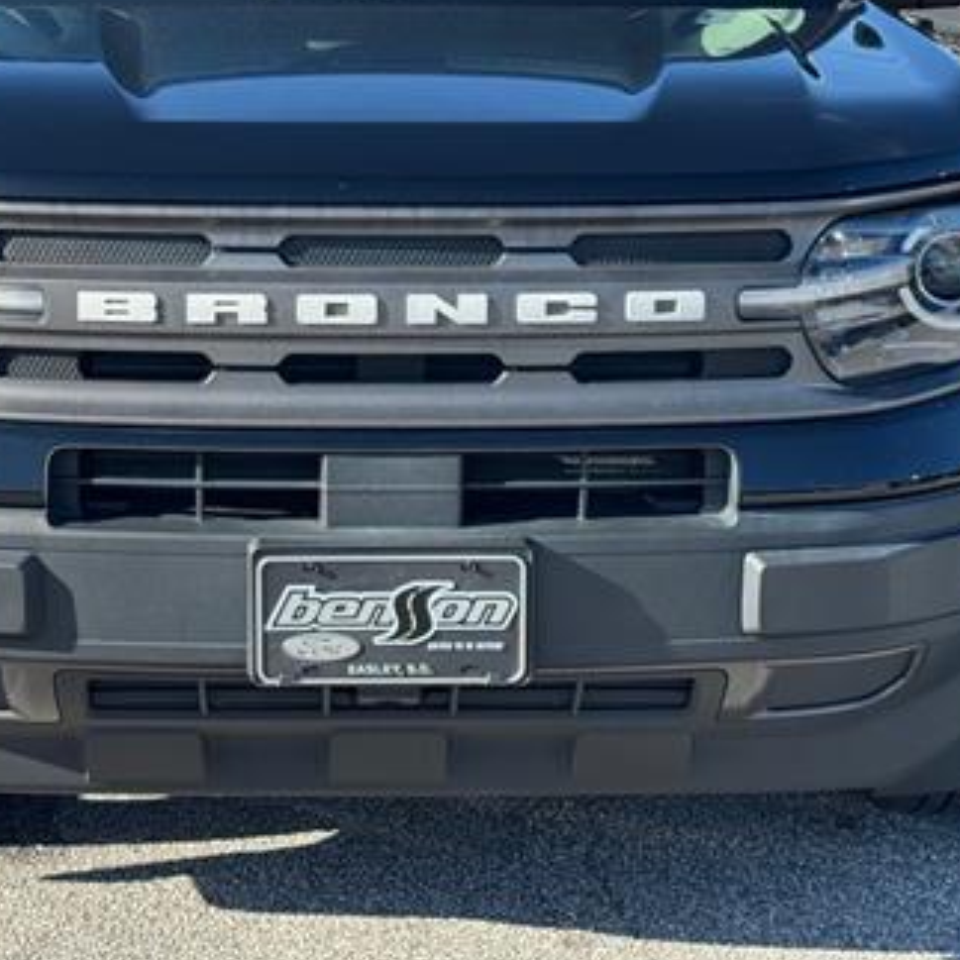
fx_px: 2636
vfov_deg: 20.5
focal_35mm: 84
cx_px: 386
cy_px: 265
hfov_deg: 20.6
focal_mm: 6.76
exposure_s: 1/1395
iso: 64
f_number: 1.78
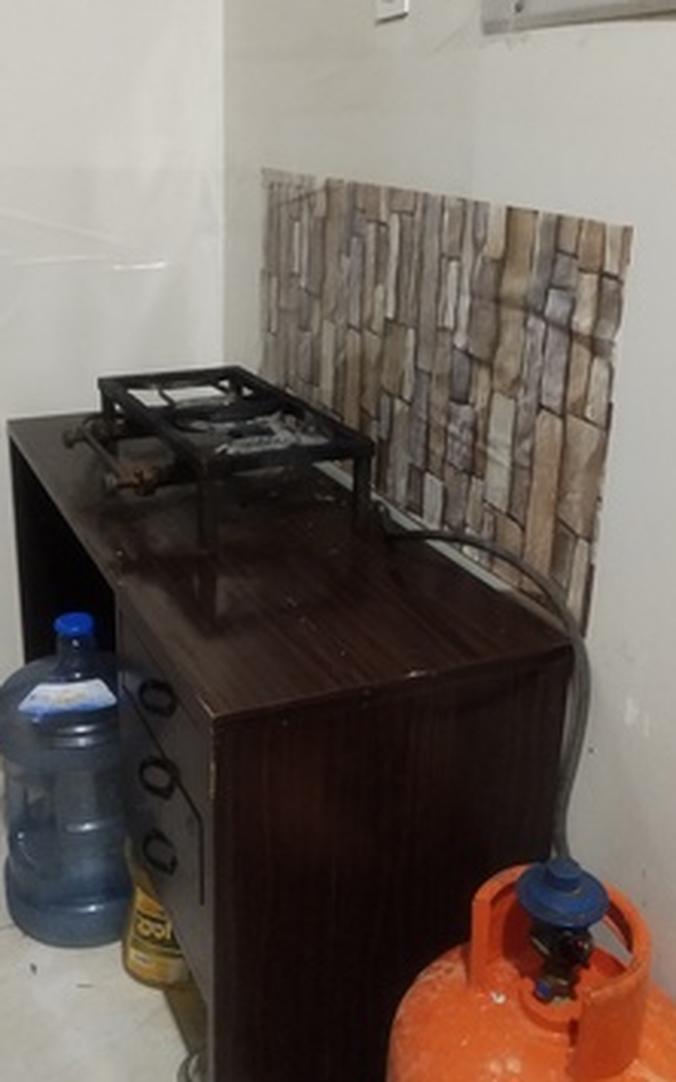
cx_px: 291
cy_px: 456
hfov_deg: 31.2
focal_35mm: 41
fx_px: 1208
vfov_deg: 48.0
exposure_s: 1/33.3
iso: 783
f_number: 1.8
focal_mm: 3.95
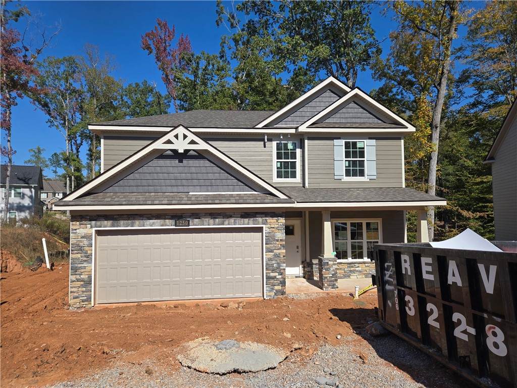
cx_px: 258
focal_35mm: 23
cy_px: 194
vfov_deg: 58.9
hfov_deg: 73.9
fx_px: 344
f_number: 1.8
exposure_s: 1/2510
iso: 25
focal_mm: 5.4
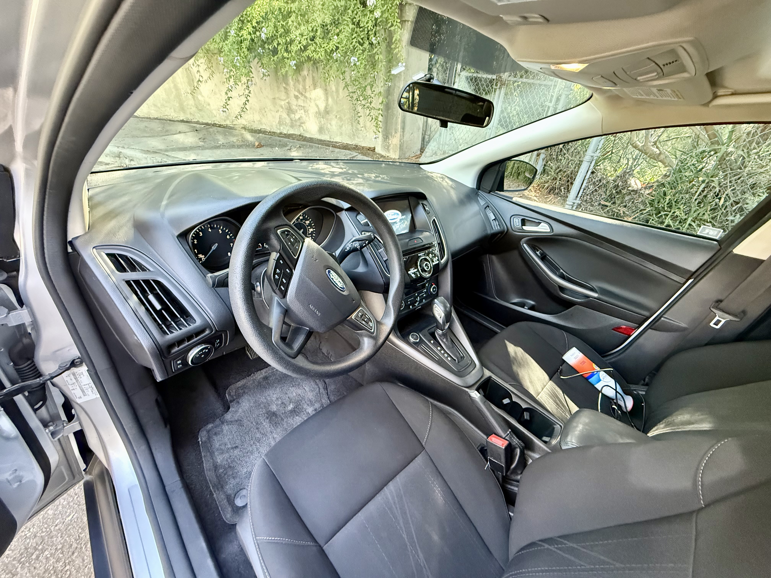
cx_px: 386
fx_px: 312
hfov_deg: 102.1
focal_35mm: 14
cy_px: 289
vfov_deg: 85.7
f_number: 2.2
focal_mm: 2.22
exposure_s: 1/60
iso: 1000
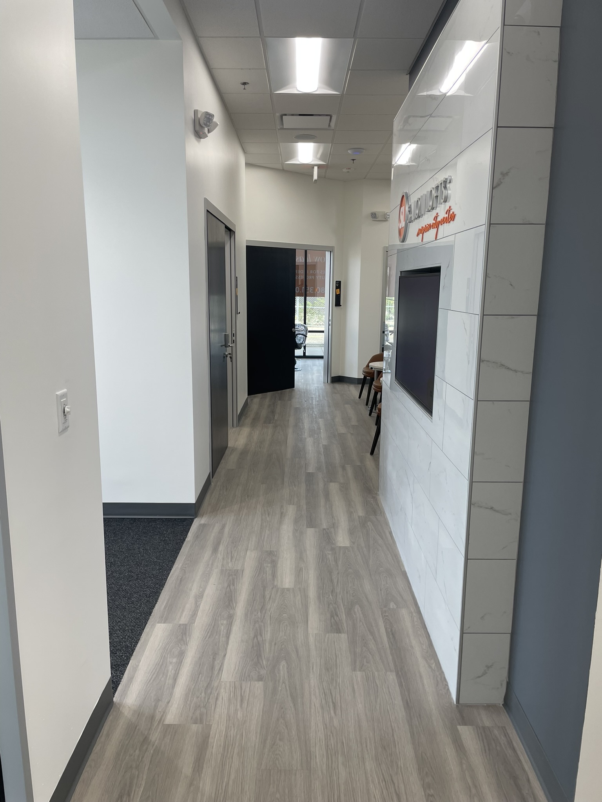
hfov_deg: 53.1
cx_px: 301
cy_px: 401
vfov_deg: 67.3
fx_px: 603
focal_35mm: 26
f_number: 1.6
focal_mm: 4.2
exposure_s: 1/120
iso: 40
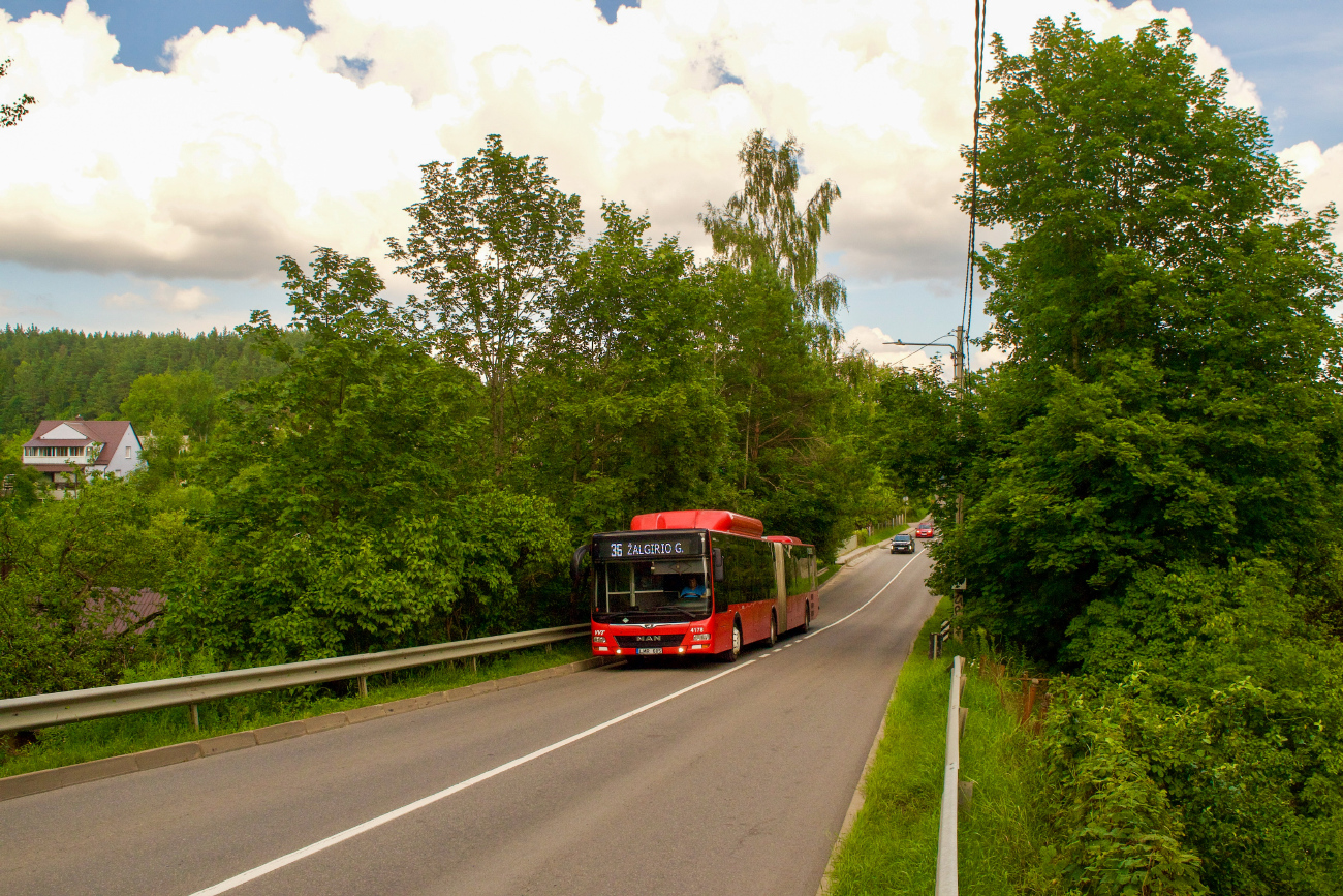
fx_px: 1175
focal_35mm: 32
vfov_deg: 41.7
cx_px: 672
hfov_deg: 59.5
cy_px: 448
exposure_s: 1/500
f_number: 9
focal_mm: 21
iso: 400
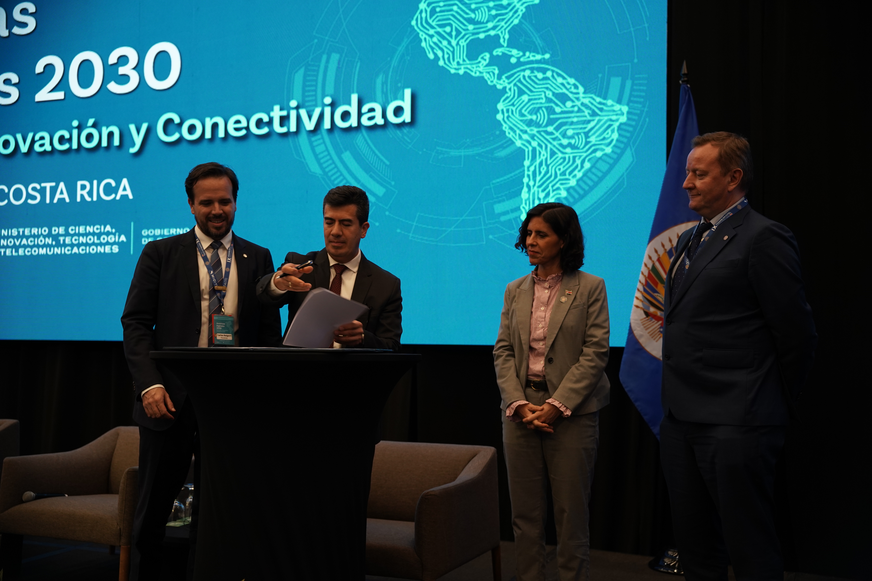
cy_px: 290
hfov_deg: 50.1
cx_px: 436
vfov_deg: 34.6
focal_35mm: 38
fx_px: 932
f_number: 2.8
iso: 1250
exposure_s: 1/80
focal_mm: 38.5
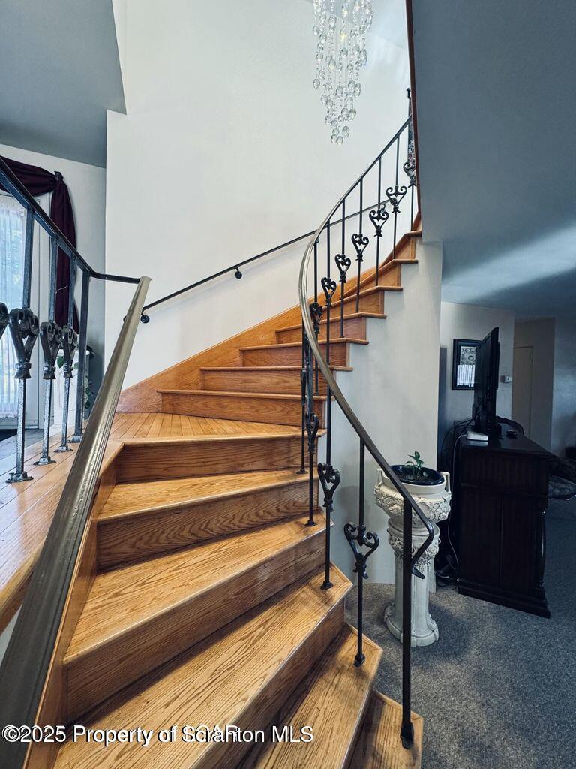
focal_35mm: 14
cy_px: 384
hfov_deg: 85.7
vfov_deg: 102.1
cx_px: 288
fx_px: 311
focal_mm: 2.22
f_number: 2.2
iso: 250
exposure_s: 1/120
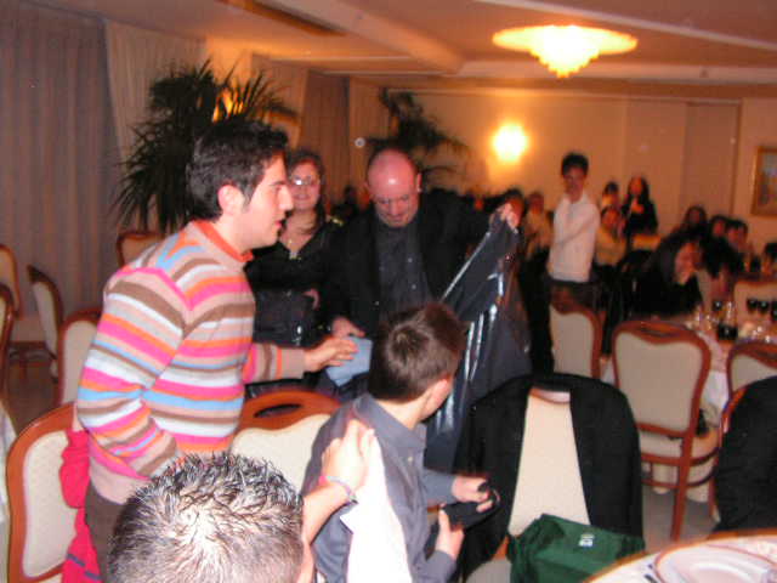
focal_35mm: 36
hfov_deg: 51.4
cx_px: 388
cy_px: 292
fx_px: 808
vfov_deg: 39.7
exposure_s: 1/40
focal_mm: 6
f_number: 3.2
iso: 200
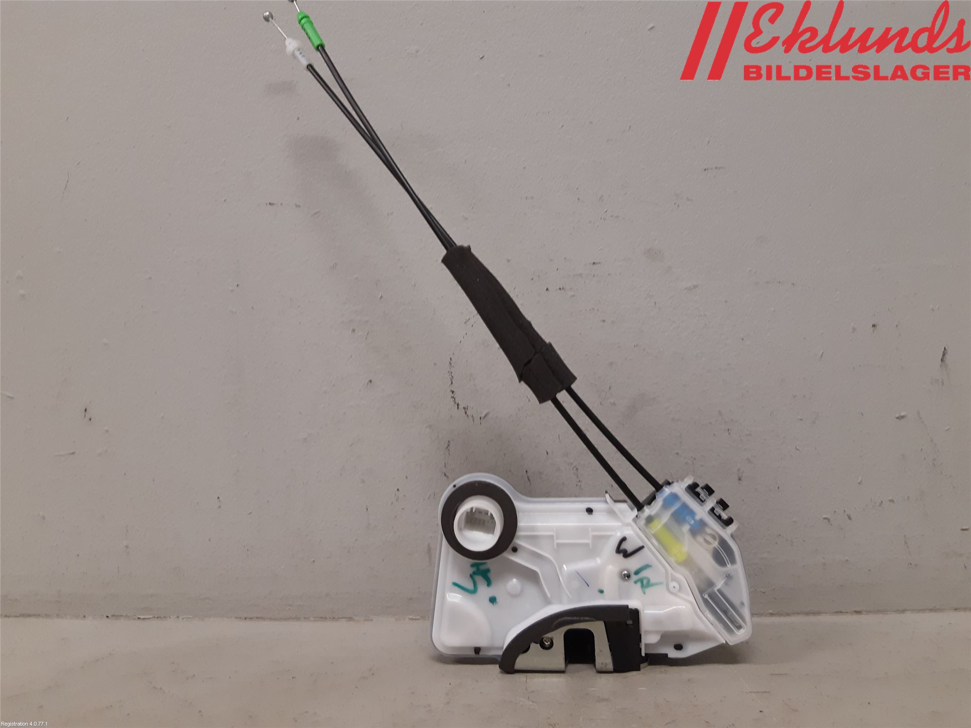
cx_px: 486
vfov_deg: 53.1
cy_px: 364
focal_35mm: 26
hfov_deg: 67.3
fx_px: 729
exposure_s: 1/50
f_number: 1.7
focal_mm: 3.93
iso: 125
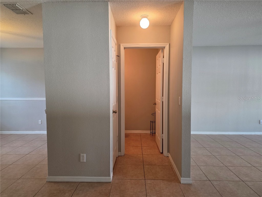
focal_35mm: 23
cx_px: 131
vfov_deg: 58.9
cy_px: 98
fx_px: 174
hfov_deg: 73.9
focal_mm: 6.3
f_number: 1.7
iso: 250
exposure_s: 1/120
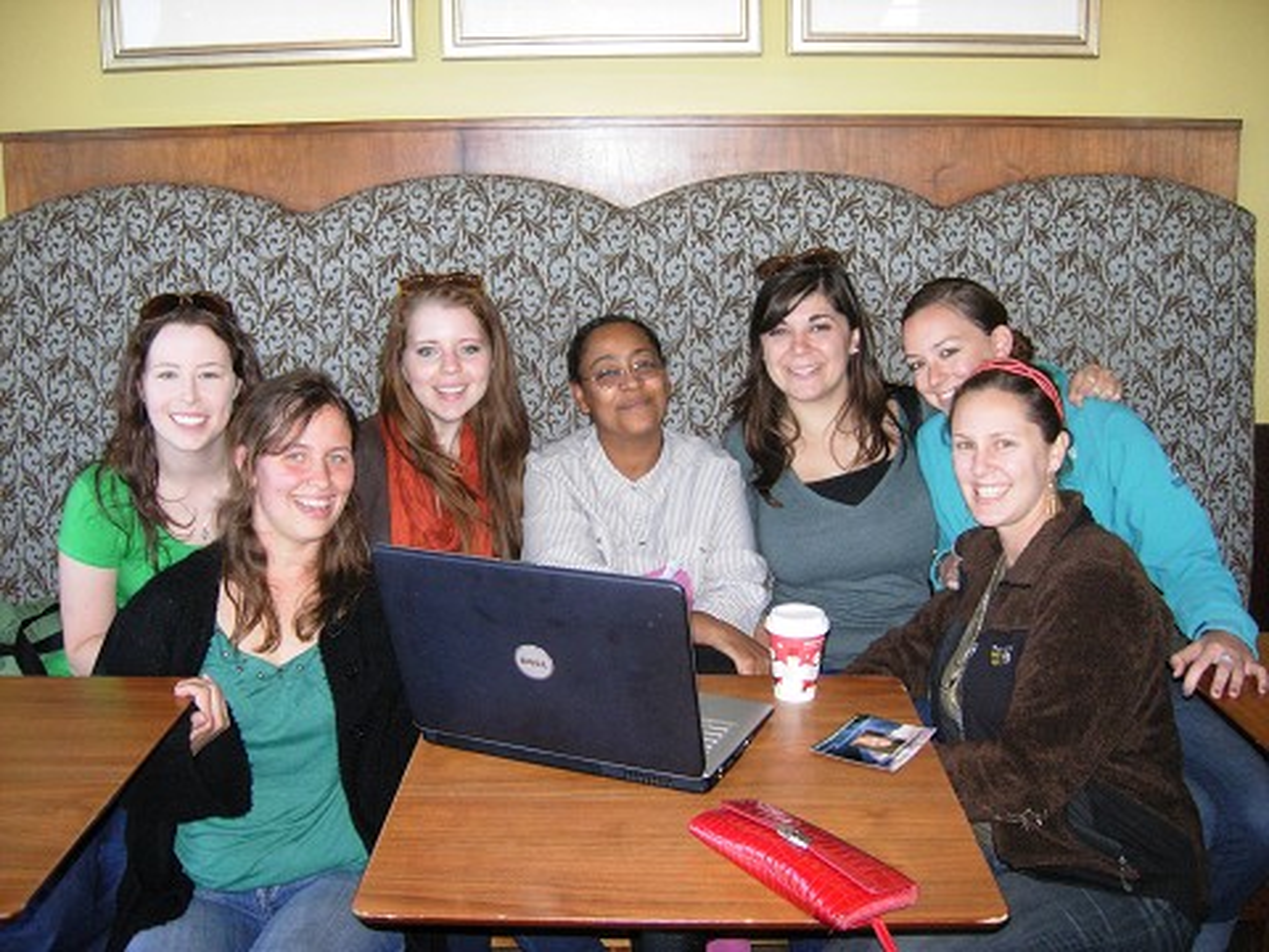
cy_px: 476
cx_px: 634
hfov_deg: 51.4
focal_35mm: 36
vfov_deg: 39.7
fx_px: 1320
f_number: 2.7
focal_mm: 7.5
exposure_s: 1/181
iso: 200
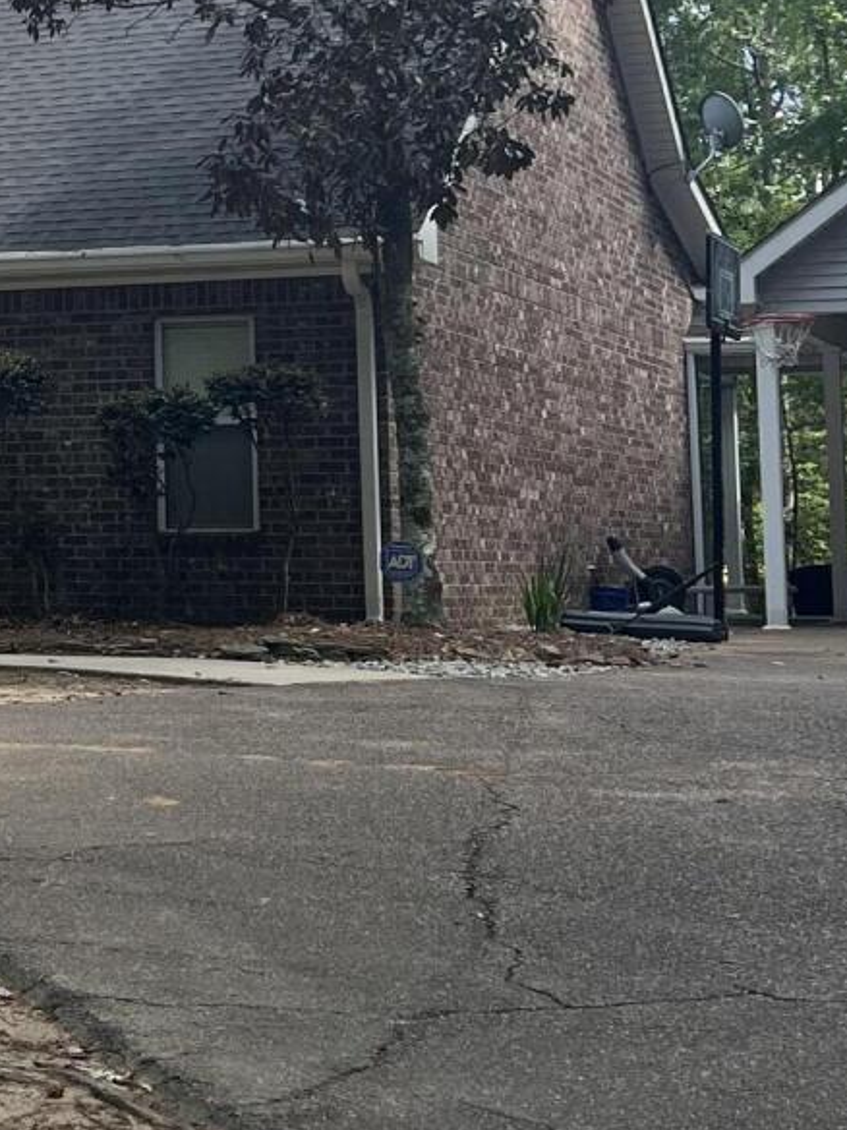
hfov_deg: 15.9
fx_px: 2904
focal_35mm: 89
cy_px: 217
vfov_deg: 21.7
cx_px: -211
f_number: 1.5
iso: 50
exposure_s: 1/1344
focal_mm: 5.7
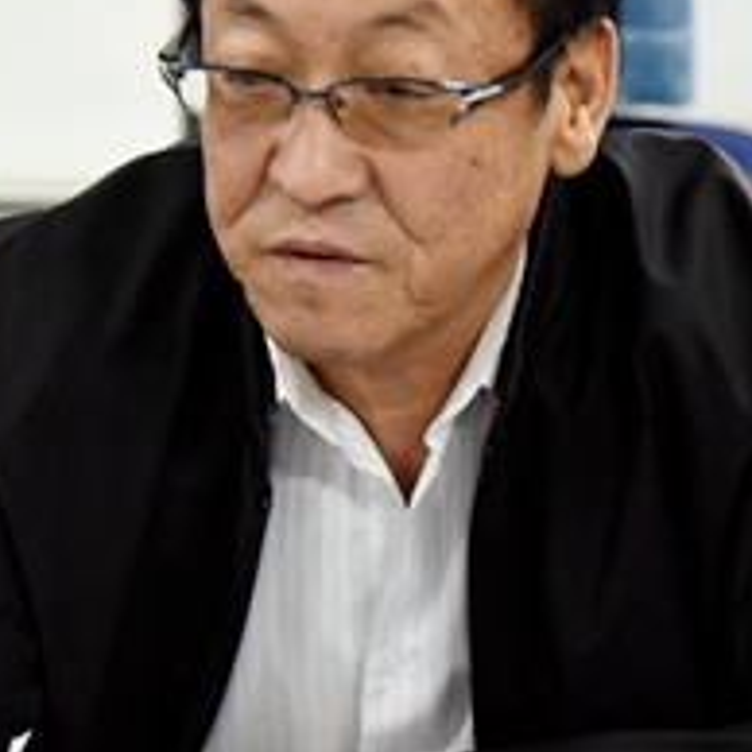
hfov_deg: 10.2
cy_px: 291
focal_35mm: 171
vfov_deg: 10.2
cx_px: 430
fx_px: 4203
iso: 2500
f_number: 4
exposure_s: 1/60
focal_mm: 65
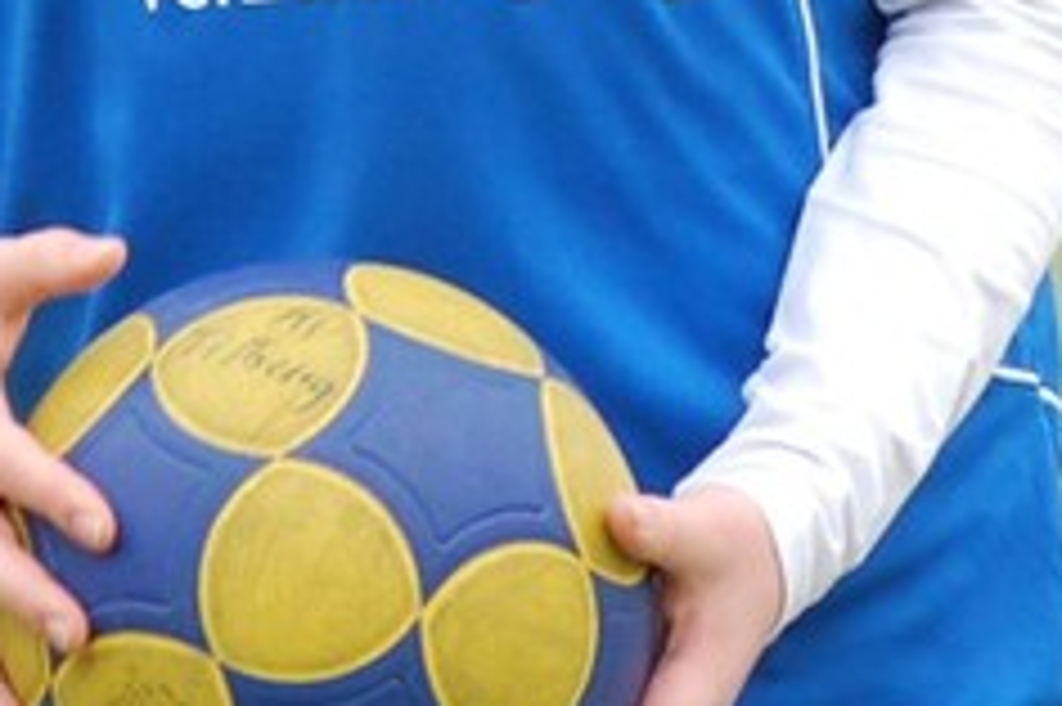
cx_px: -549
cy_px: -306
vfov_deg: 1.8
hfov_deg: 2.6
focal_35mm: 781
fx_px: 23023
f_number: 5
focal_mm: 120
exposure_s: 1/400
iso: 400
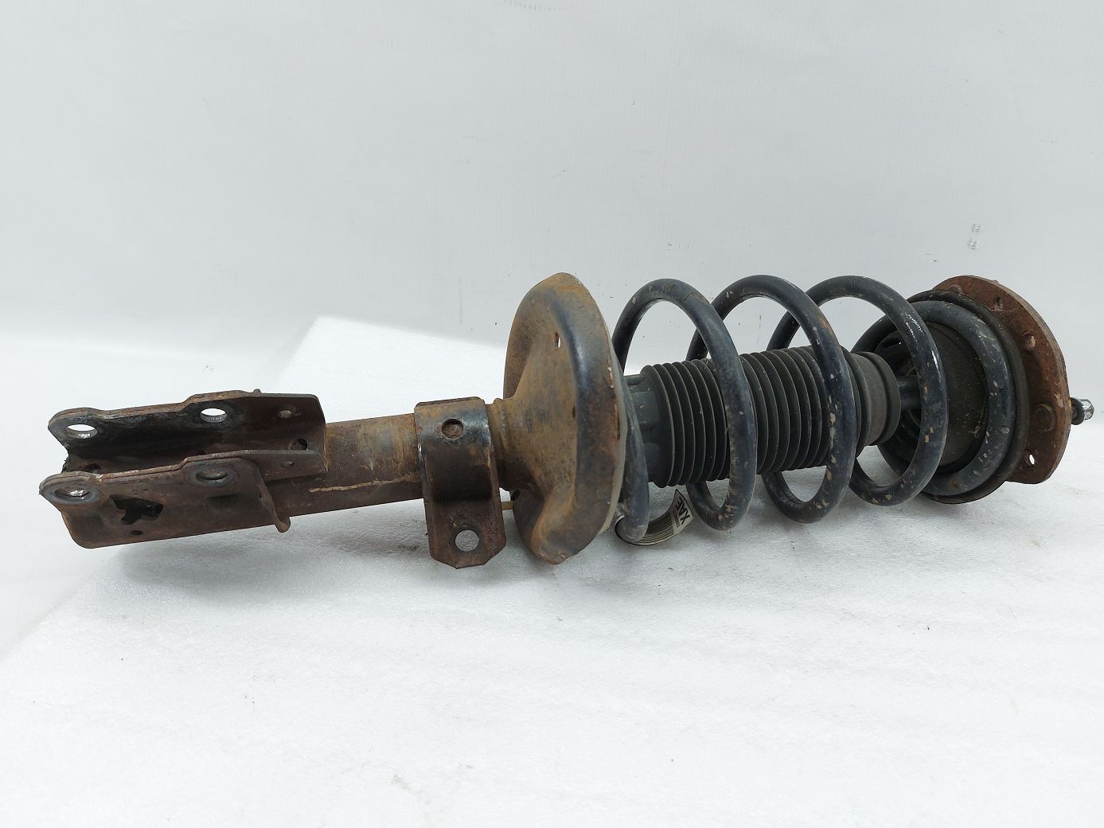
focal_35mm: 24
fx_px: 765
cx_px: 552
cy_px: 414
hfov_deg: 71.6
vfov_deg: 56.8
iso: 50
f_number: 1.8
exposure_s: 1/50
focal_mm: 5.23
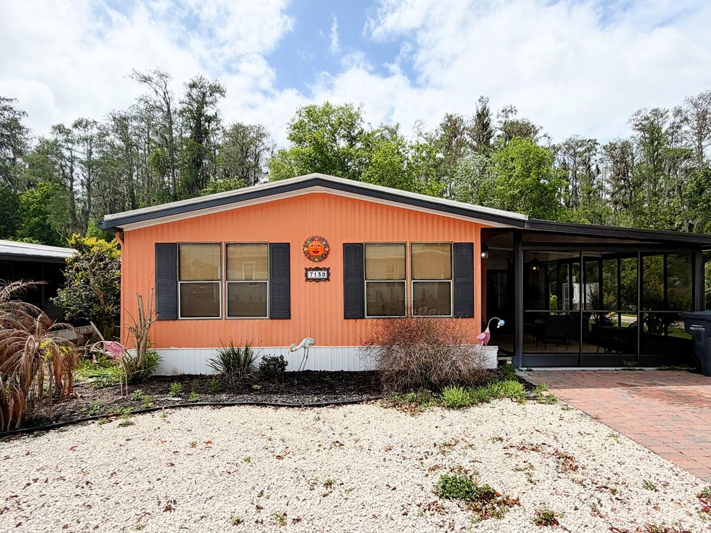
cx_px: 402
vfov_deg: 71.6
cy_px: 263
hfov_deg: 87.3
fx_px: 370
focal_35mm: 18
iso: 20
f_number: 2.2
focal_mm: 2.22
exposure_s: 1/1613
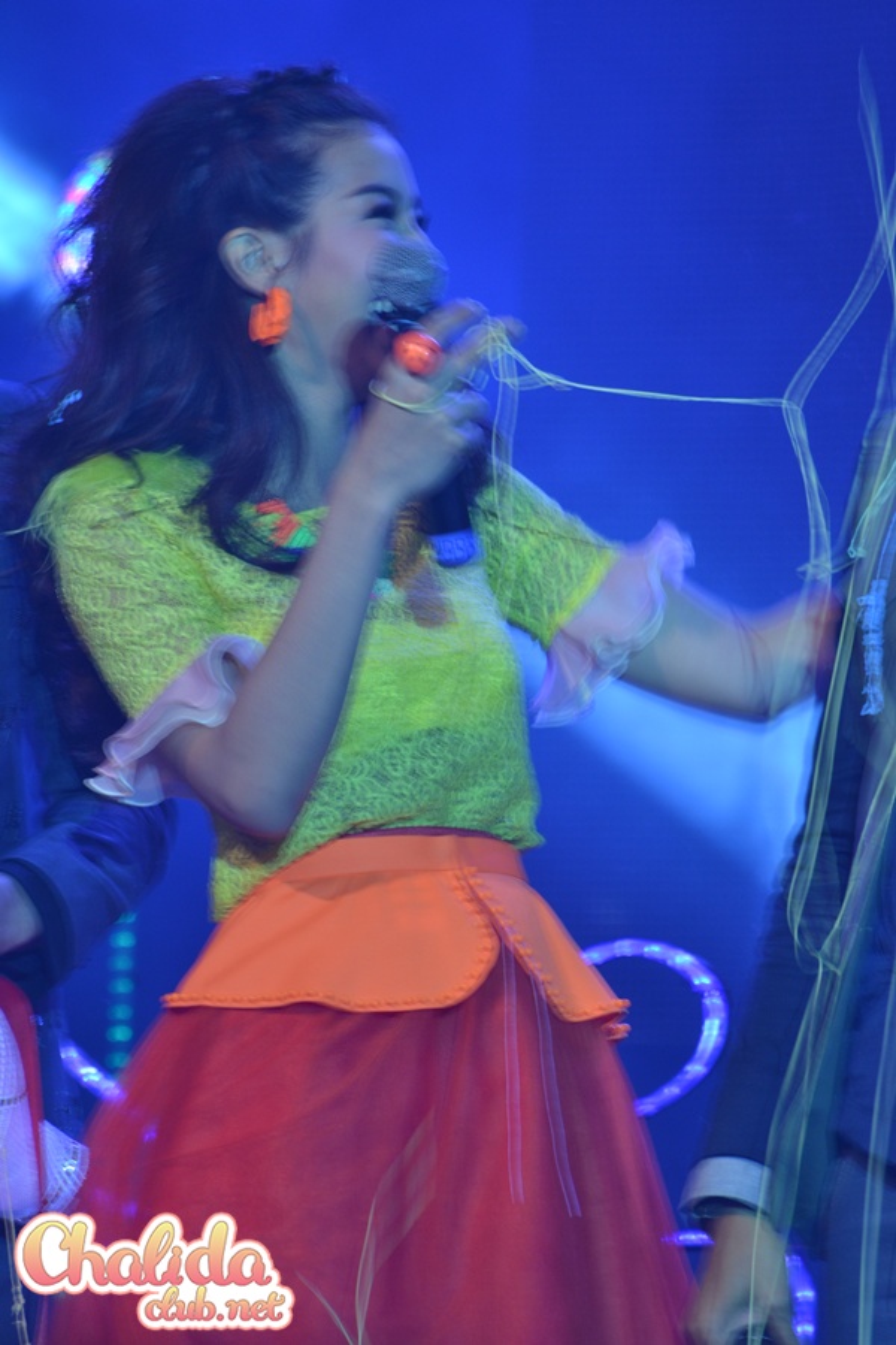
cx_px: 448
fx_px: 16799
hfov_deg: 3.1
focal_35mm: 450
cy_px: 672
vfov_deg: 4.6
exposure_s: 1/40
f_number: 9
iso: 400
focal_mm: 300
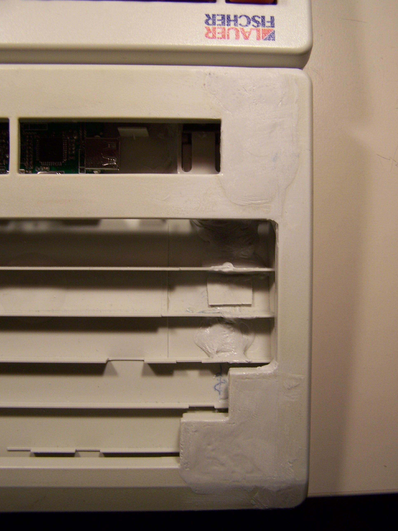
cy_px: 266
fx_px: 583
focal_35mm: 38
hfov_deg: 37.7
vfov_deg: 49.0
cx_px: 199
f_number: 2.8
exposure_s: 1/45
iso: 80
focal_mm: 6.3
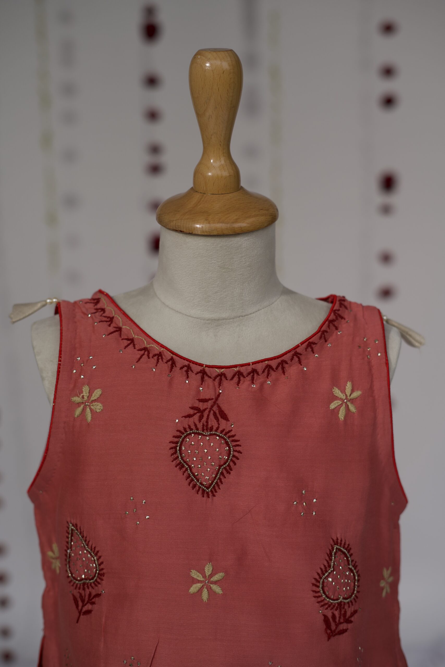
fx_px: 927
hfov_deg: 27.0
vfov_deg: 39.6
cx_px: 222
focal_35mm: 50
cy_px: 334
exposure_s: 1/250
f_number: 2.8
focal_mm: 50
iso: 160
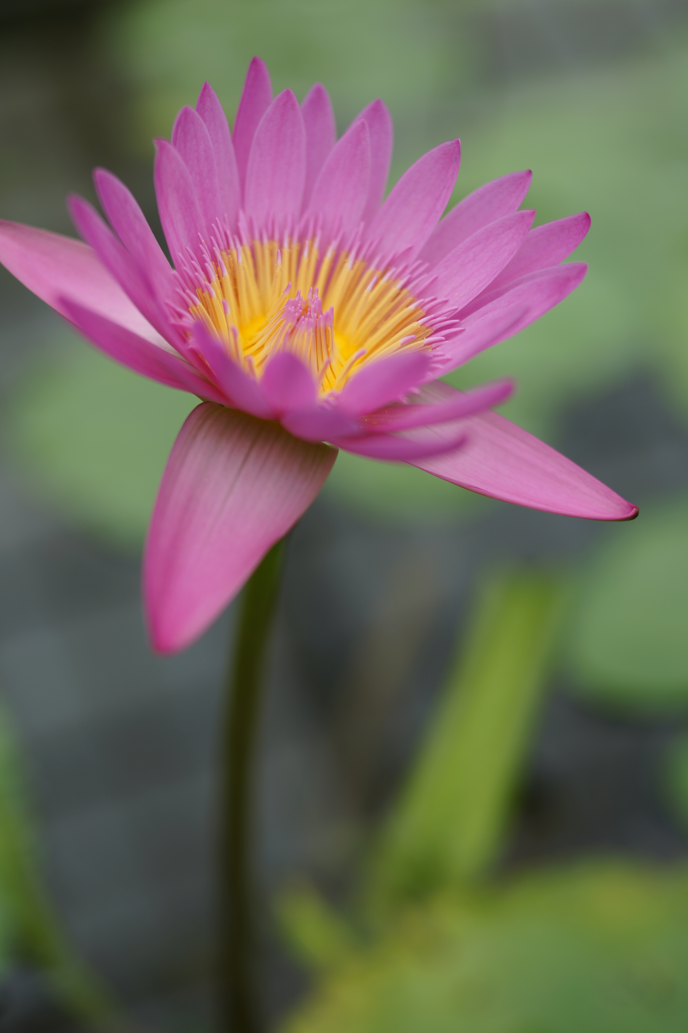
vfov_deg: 39.6
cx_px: 344
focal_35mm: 50
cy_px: 516
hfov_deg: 27.0
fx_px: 1433
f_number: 2
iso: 100
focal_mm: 50
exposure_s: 1/500
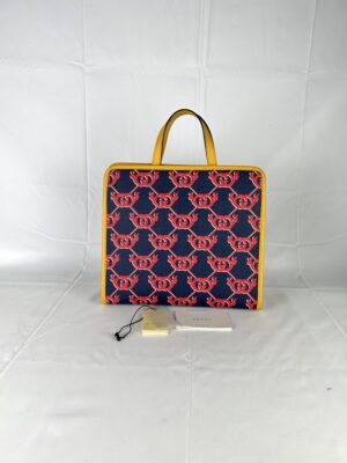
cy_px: 232
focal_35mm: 26
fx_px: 348
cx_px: 174
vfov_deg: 67.3
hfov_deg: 53.1
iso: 40
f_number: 1.5
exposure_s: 1/190
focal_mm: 5.7
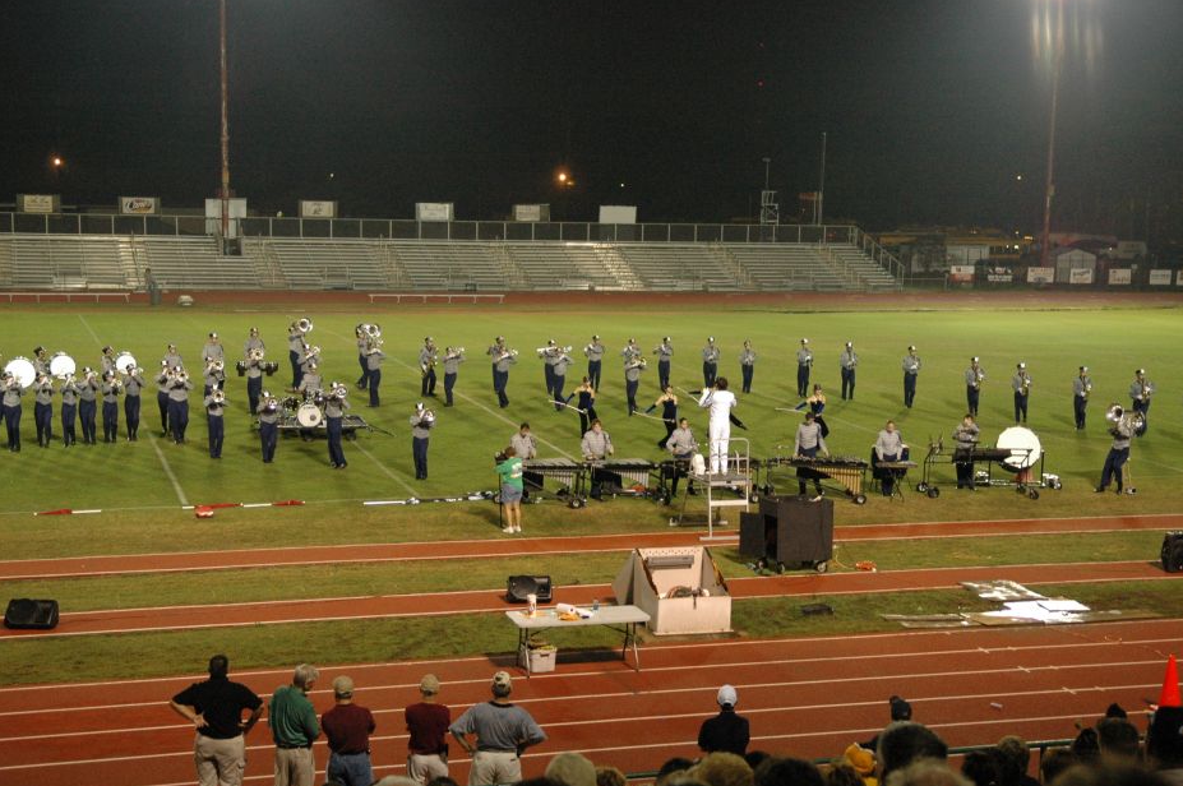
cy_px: 422
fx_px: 1740
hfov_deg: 37.6
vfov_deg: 25.5
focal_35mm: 53
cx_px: 570
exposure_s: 1/60
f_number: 2.8
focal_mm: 32
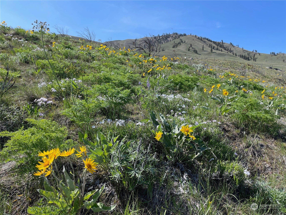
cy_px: 108
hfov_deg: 67.3
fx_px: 215
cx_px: 143
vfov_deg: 53.1
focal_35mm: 26
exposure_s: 1/2174
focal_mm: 4.2
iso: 32
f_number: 1.6
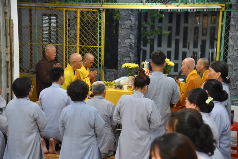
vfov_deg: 20.6
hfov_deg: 30.5
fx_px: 437
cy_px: 80
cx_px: 119
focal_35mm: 66
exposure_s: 1/125
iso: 1600
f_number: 4
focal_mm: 66
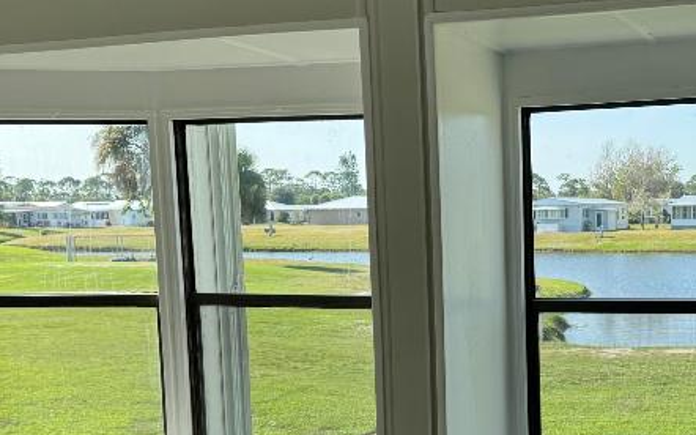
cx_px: 578
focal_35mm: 59
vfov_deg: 21.7
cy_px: 350
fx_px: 1119
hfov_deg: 33.3
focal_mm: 6.76
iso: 80
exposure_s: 1/1488
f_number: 1.78
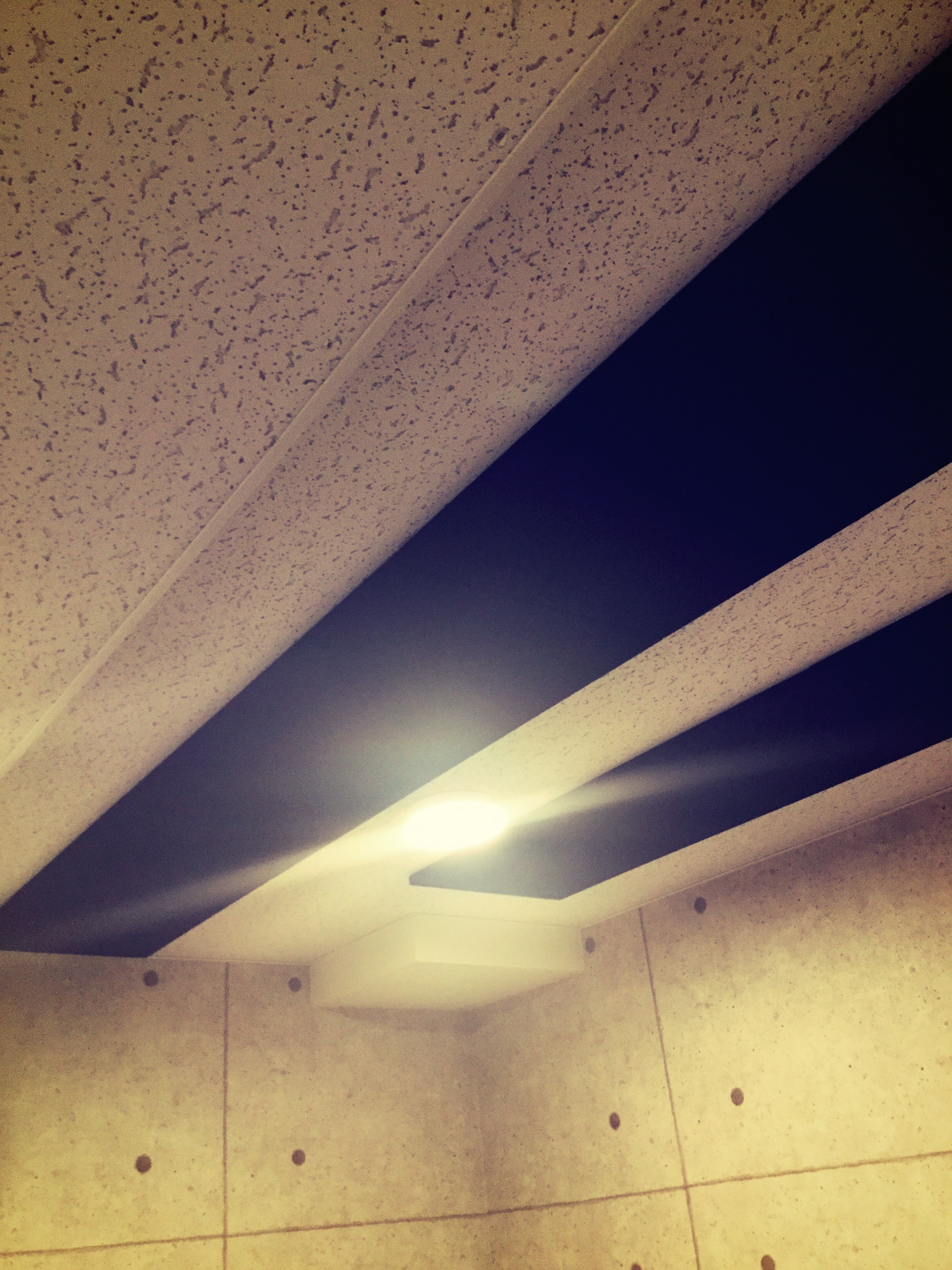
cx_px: 476
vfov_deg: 58.4
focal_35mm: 31
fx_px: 1137
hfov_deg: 45.4
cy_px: 635
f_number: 2.4
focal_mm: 3.3
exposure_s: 1/30
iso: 160
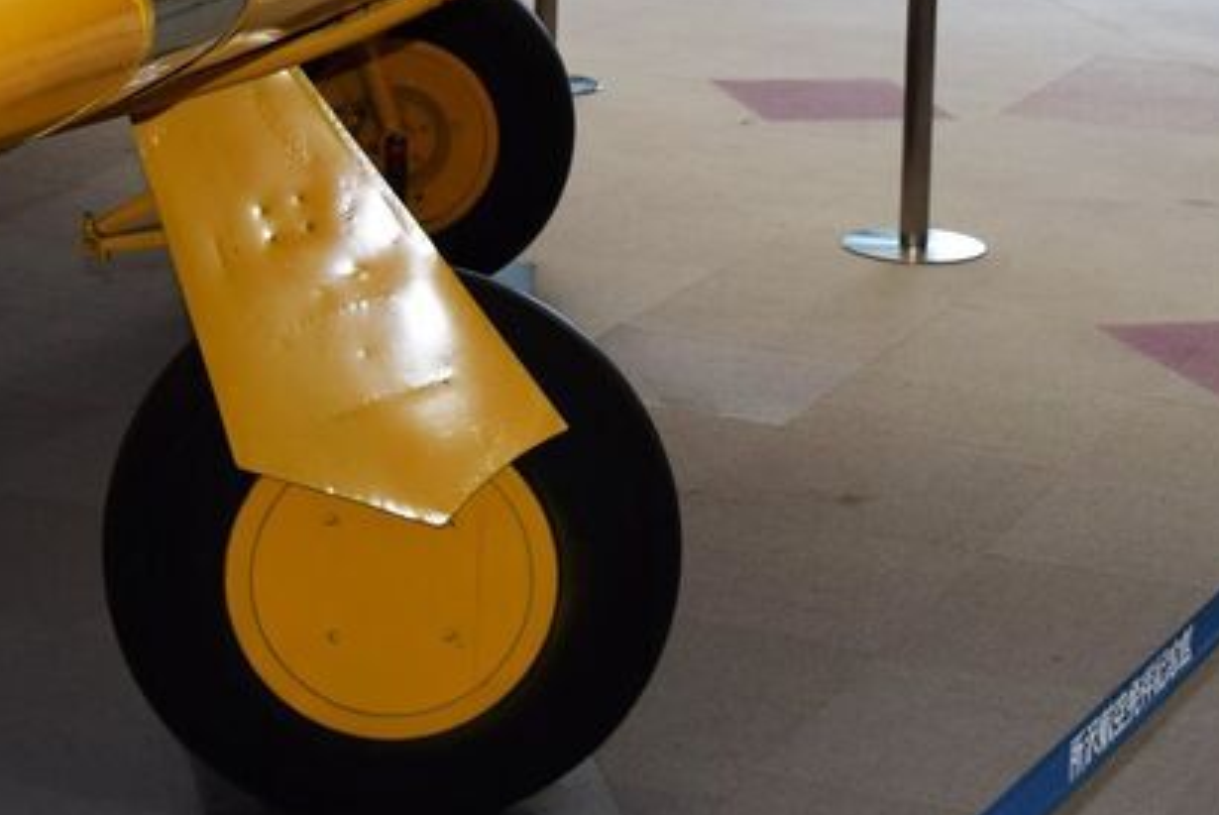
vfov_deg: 12.7
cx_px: 404
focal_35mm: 103
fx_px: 3490
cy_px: -366
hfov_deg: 19.7
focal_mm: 22
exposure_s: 1/160
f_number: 5.6
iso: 100
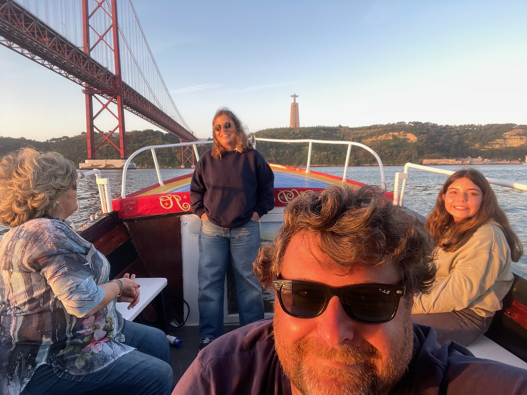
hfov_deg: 73.9
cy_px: 198
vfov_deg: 58.9
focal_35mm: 23
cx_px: 264
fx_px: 350
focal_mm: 2.71
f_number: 2.2
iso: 32
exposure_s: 1/121
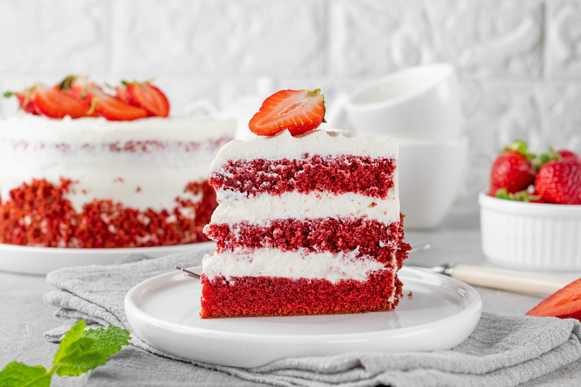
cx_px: 290
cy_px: 194
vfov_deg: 19.4
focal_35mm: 70
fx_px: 1129
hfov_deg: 28.9
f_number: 9
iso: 320
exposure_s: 1/200
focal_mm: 70
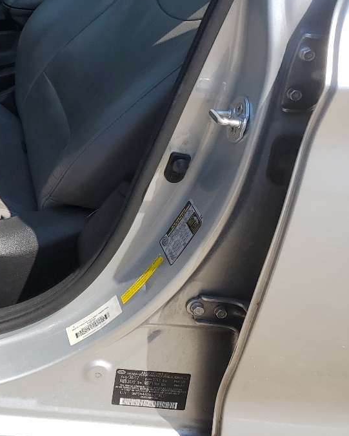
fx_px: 775
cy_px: 88
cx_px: -123
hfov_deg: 22.3
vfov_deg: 30.7
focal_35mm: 60
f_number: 1.5
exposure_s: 1/2000
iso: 50
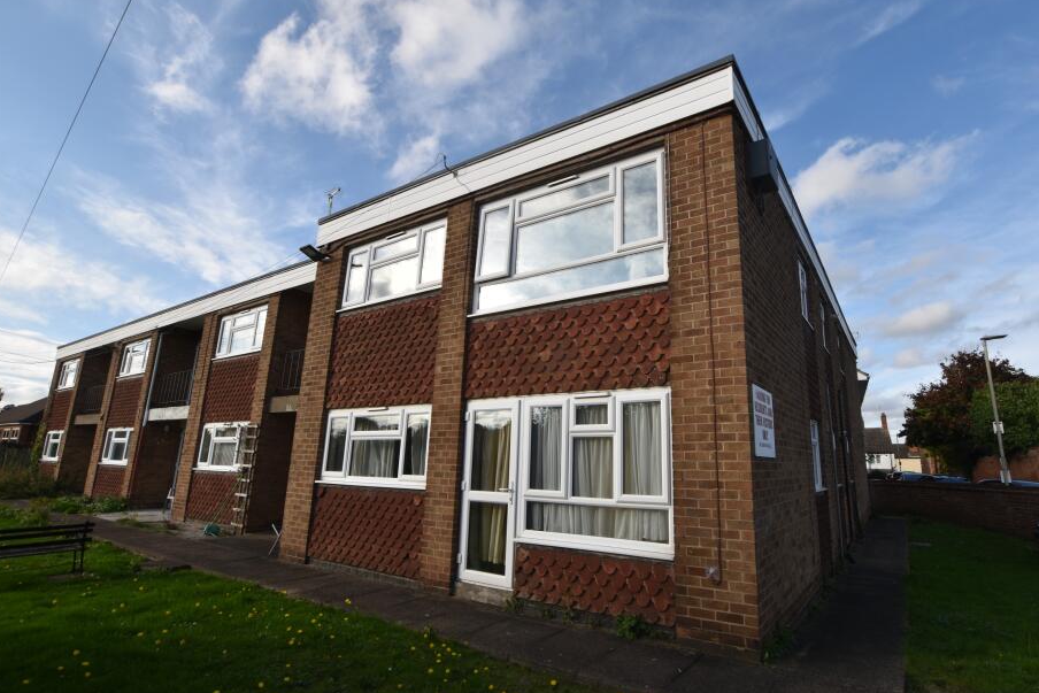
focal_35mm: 17
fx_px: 491
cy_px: 342
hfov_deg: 92.9
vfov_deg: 70.5
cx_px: 580
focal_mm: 10
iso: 100
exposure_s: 1/200
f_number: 7.1
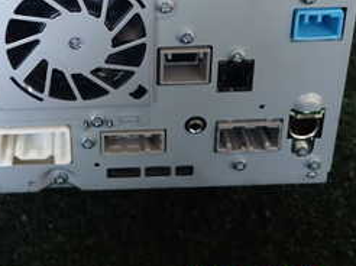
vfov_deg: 22.7
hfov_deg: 31.1
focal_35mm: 61
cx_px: 87
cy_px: -23
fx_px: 627
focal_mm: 4.5
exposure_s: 1/60
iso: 125
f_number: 2
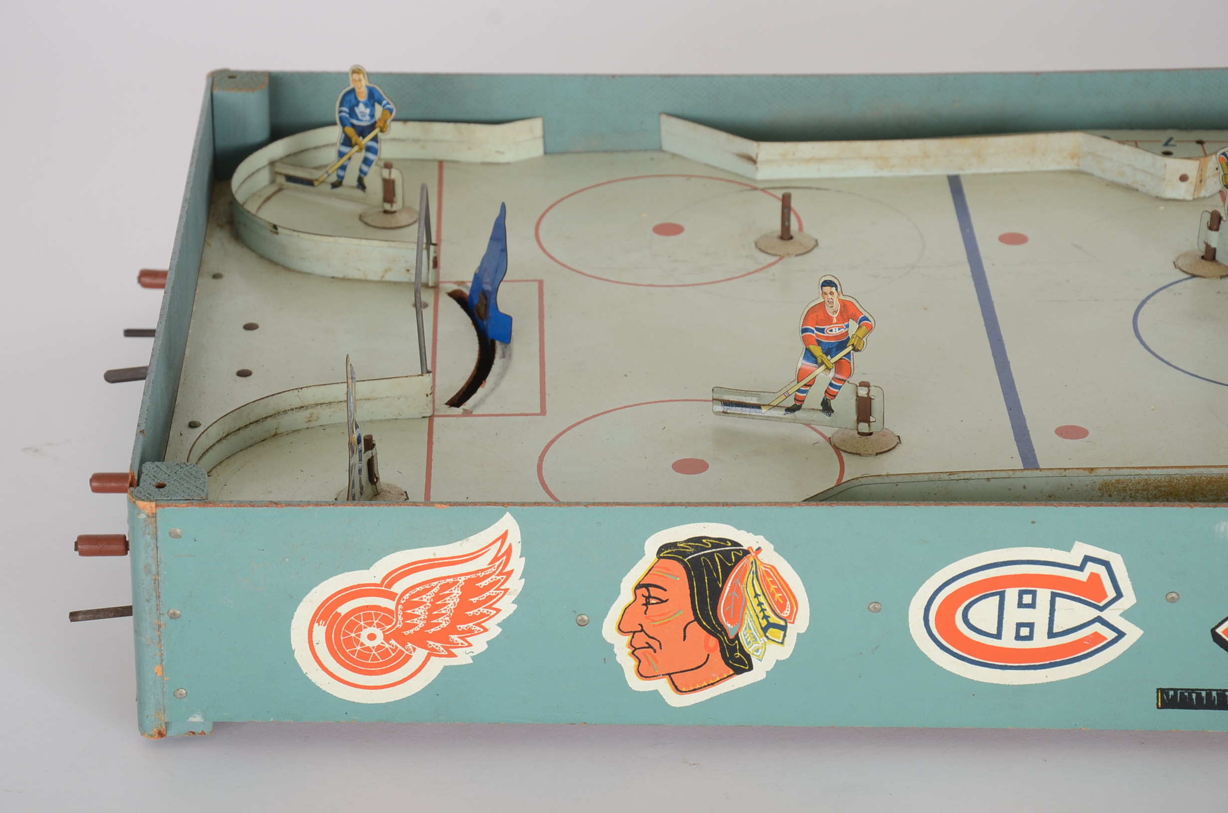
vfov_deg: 12.1
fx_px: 3830
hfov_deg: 18.2
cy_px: 406
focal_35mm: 112
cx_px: 614
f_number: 9
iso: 125
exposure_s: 1/160
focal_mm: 75
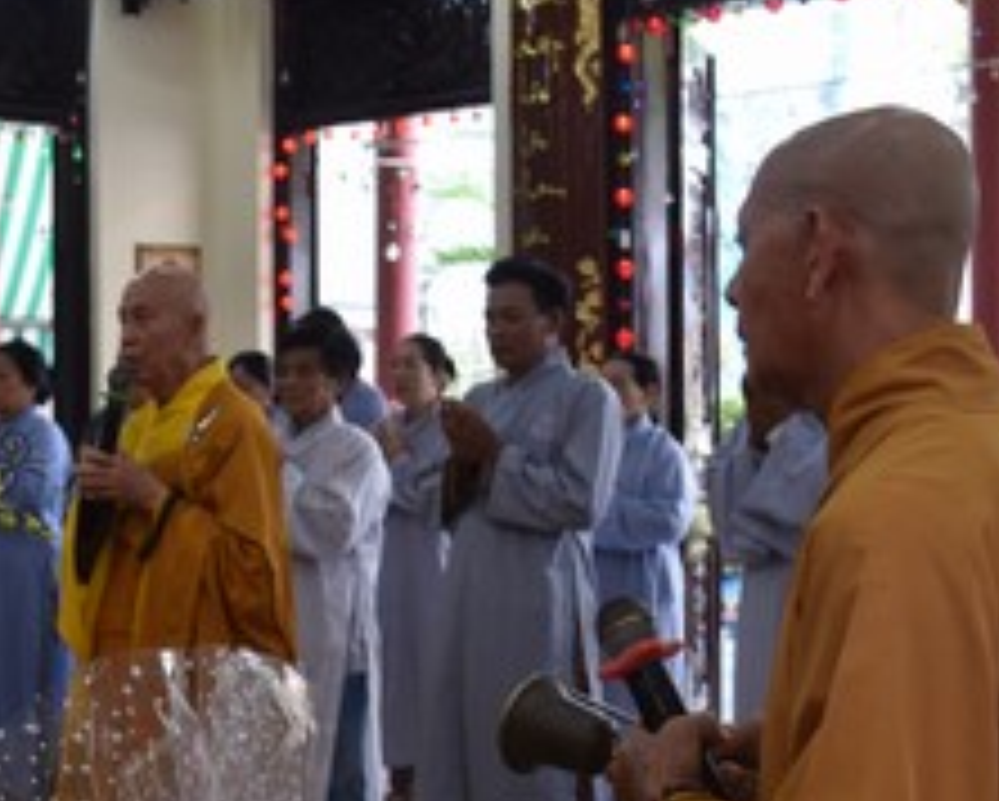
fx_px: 1953
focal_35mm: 66
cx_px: 338
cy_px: 446
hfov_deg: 28.5
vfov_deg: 23.2
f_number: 4
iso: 400
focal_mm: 24
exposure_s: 1/60
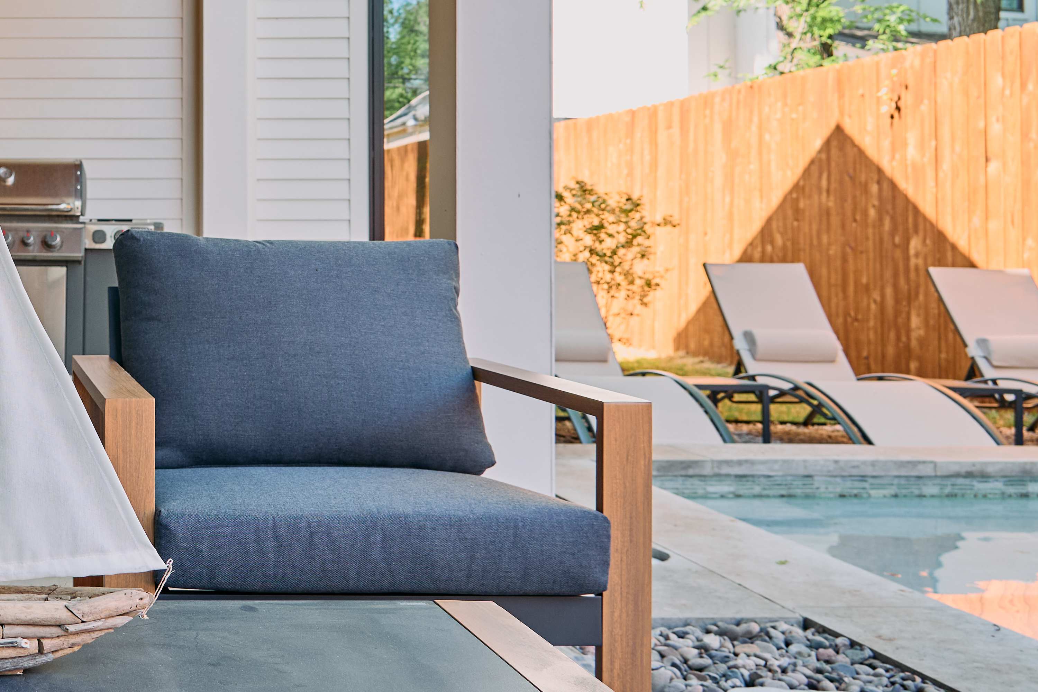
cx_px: 8
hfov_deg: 37.0
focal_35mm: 48
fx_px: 1384
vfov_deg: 27.9
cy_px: 244
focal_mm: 24
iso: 250
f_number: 5.6
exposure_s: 1/125
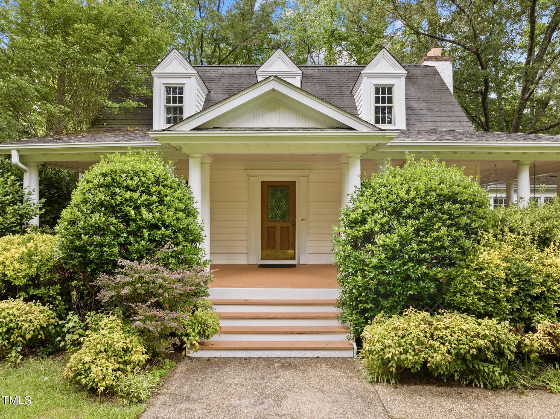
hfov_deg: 71.6
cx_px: 280
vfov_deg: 56.8
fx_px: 388
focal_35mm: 24
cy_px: 210
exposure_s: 1/240
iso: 130
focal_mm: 12.29
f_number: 2.8
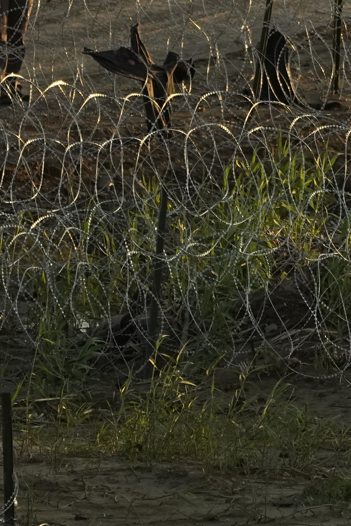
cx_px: 681
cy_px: 275
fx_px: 22546
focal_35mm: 1542
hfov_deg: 0.9
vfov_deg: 1.3
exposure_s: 1/1600
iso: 1250
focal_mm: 361
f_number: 5.6
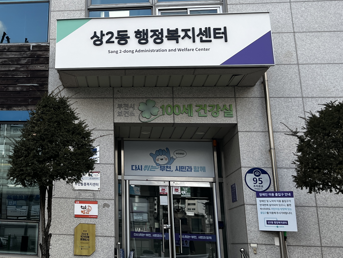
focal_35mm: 48
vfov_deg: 30.0
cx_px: 46
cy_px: 80
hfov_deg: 37.5
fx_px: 476
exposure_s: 1/555
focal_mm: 5.1
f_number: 1.6
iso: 50
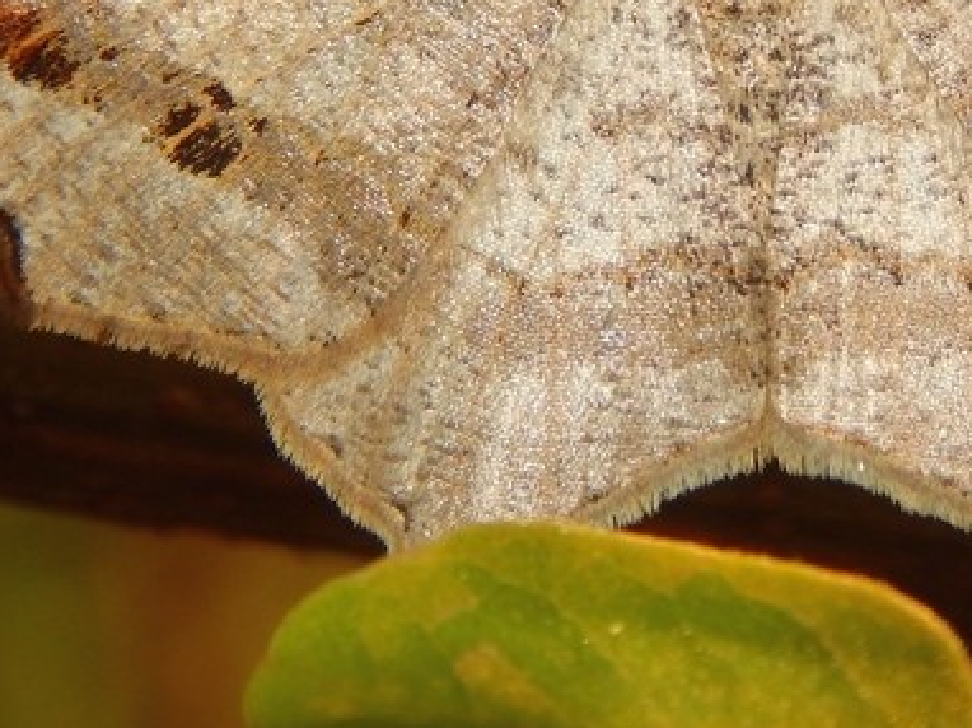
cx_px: 751
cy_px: 109
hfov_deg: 9.0
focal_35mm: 220
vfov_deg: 6.7
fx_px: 6174
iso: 125
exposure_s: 1/250
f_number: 9
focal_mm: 18.7
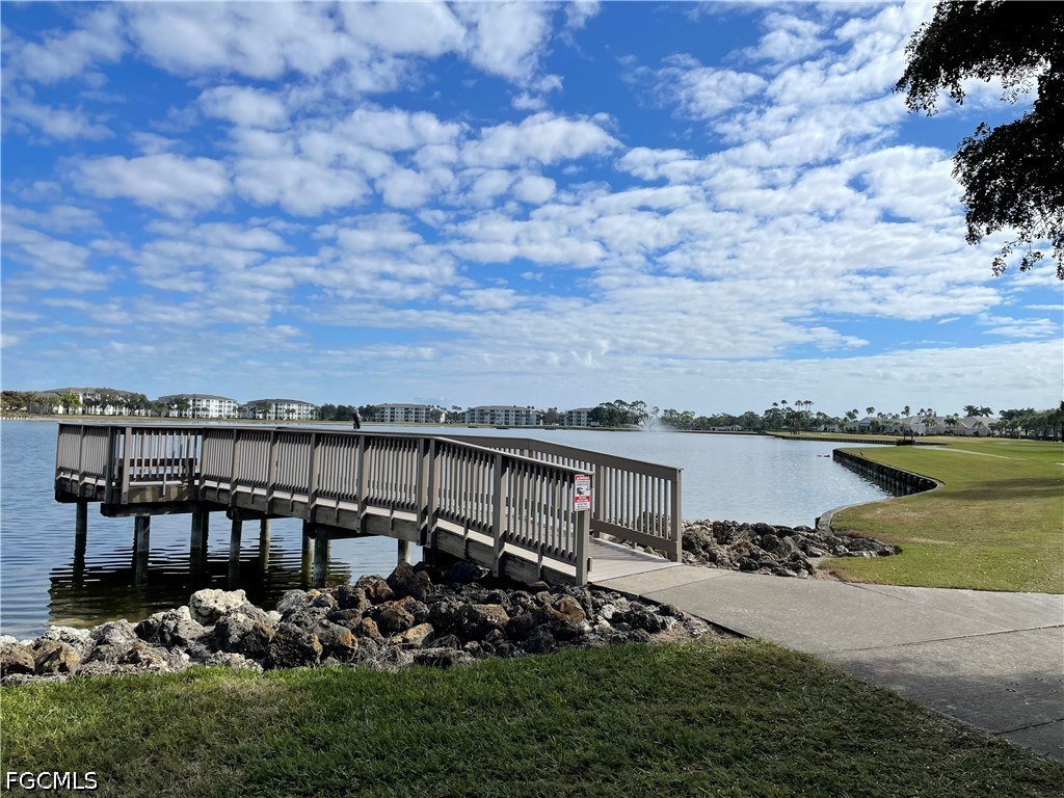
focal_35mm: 26
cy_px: 399
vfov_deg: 53.1
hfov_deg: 67.3
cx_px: 532
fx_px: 799
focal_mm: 4.2
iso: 32
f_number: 1.6
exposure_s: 1/6494
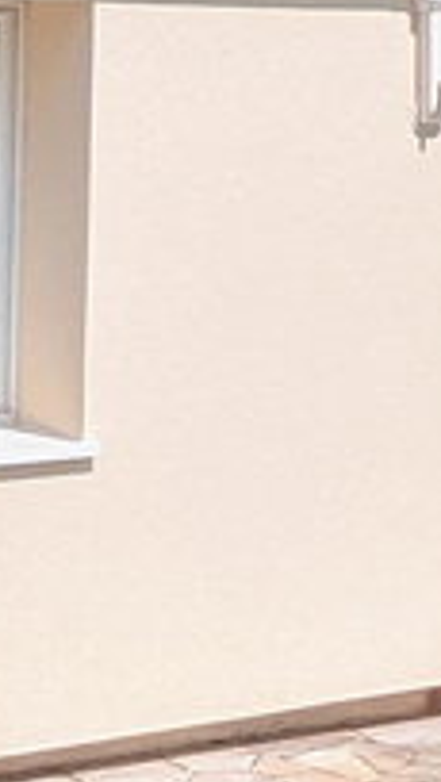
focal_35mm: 137
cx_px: 1419
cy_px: -63
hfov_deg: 7.5
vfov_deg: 15.3
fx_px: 2843
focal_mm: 2.35
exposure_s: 1/2247
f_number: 2.2
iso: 49
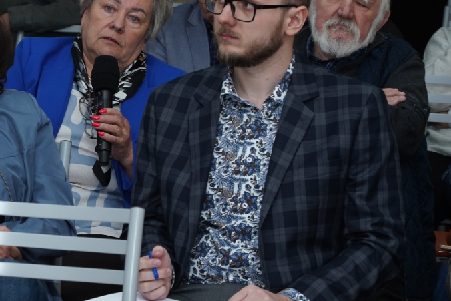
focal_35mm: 202
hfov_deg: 10.2
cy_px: 185
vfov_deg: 6.8
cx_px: 88
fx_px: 2531
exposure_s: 1/100
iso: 1250
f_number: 8
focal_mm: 105
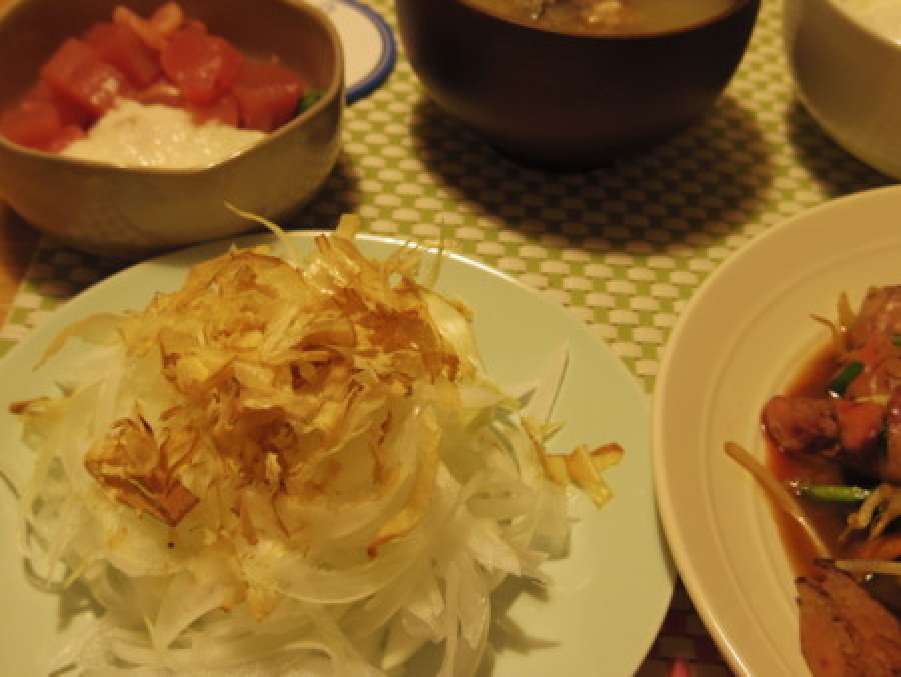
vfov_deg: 30.9
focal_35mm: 47
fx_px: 1224
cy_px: 338
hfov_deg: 40.4
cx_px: 450
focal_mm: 8.5
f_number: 2.5
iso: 500
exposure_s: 1/60
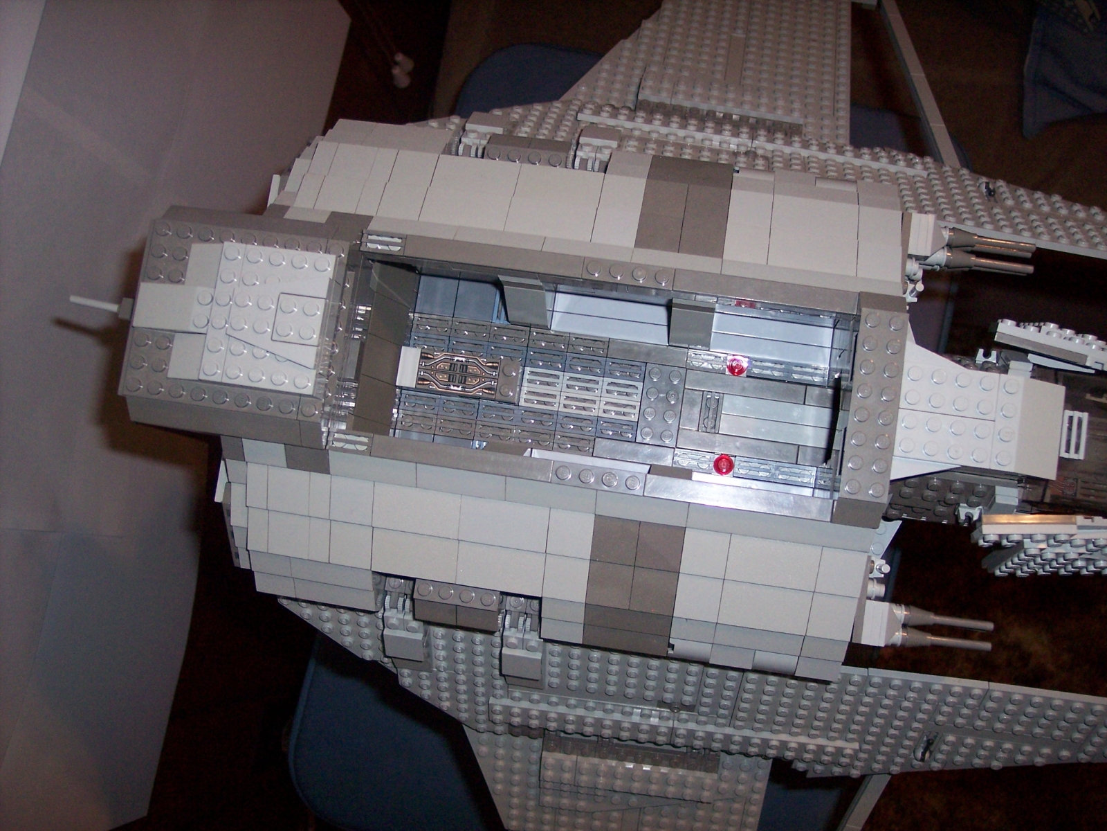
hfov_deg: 47.9
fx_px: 1247
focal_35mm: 39
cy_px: 416
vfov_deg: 36.8
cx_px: 554
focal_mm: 8
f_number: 2.8
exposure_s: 1/60
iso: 200
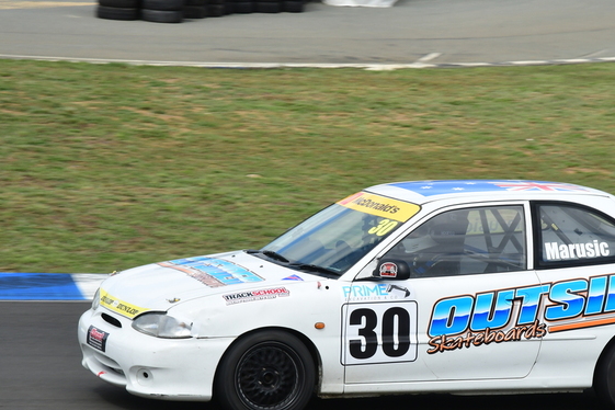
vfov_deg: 8.0
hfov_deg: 12.0
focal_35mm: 171
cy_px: 256
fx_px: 2921
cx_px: 417
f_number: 11
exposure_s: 1/400
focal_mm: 80
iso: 400
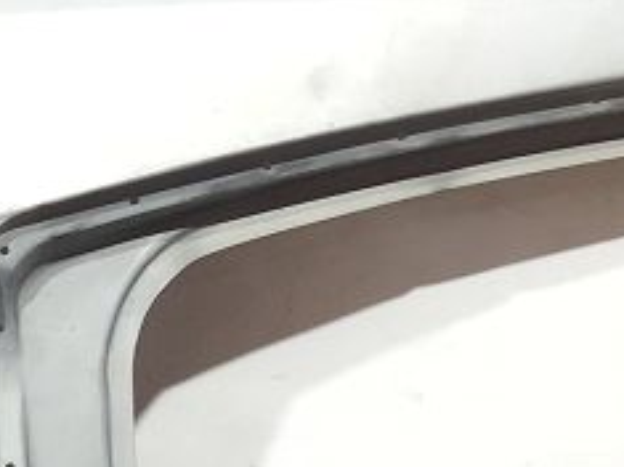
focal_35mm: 138
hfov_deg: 14.1
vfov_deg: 10.4
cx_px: -5
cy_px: 674
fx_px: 2486
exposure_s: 1/50
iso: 331
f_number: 1.79
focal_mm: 4.71
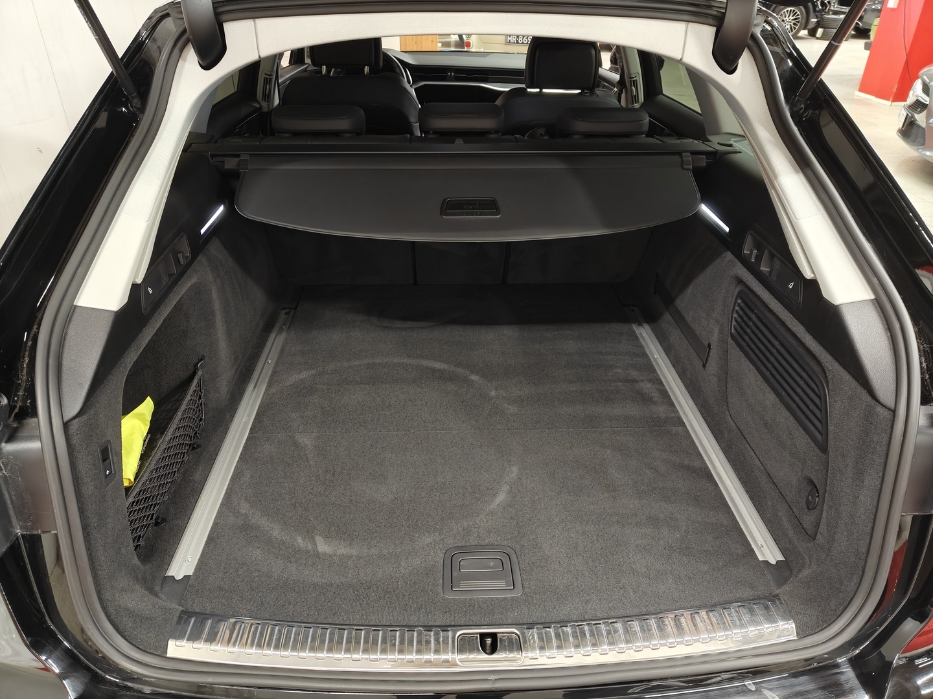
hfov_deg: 71.6
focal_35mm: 24
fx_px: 647
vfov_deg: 56.8
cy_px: 350
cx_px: 466
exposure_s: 1/50
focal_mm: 5.59
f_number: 1.8
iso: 125
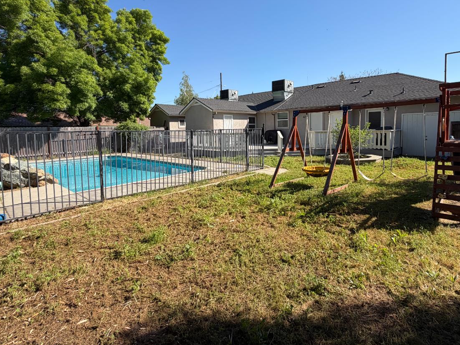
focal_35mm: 19
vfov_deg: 68.3
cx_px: 240
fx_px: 253
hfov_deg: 84.6
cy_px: 145
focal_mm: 2.22
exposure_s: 1/770
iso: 32
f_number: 2.2
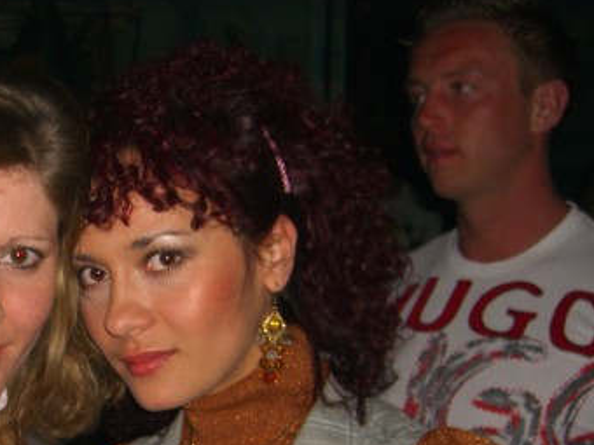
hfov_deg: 28.3
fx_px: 1150
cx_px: 112
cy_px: 356
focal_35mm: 67
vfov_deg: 21.7
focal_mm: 7.9
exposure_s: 1/60
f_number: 2.8
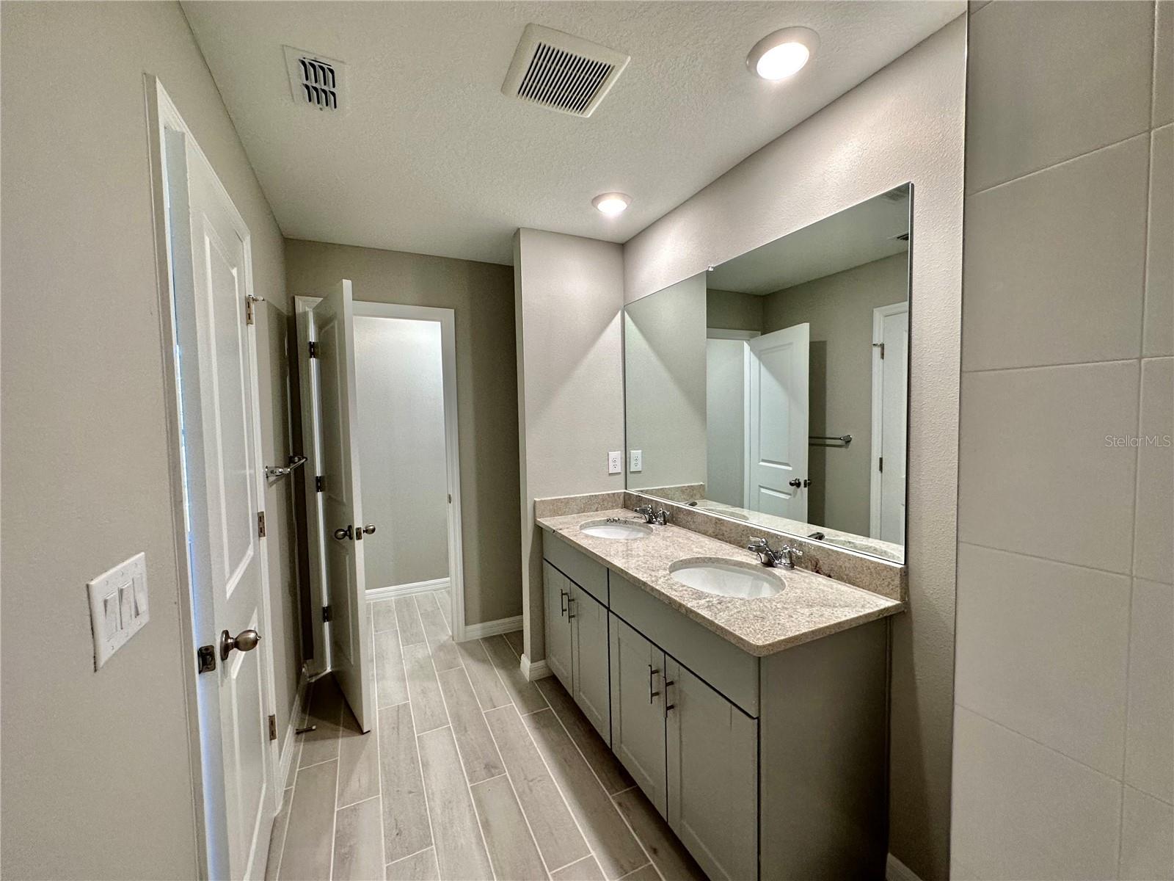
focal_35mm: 14
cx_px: 587
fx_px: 475
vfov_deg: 85.7
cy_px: 440
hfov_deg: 102.1
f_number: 2.2
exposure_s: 1/120
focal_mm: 2.22
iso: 160
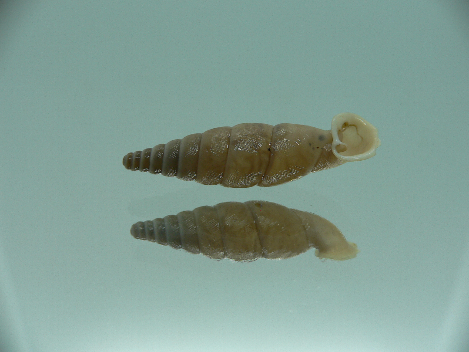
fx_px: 474
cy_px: 176
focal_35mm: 35
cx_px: 234
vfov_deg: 40.7
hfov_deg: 52.6
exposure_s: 1/80
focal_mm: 4.6
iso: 80
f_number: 2.8
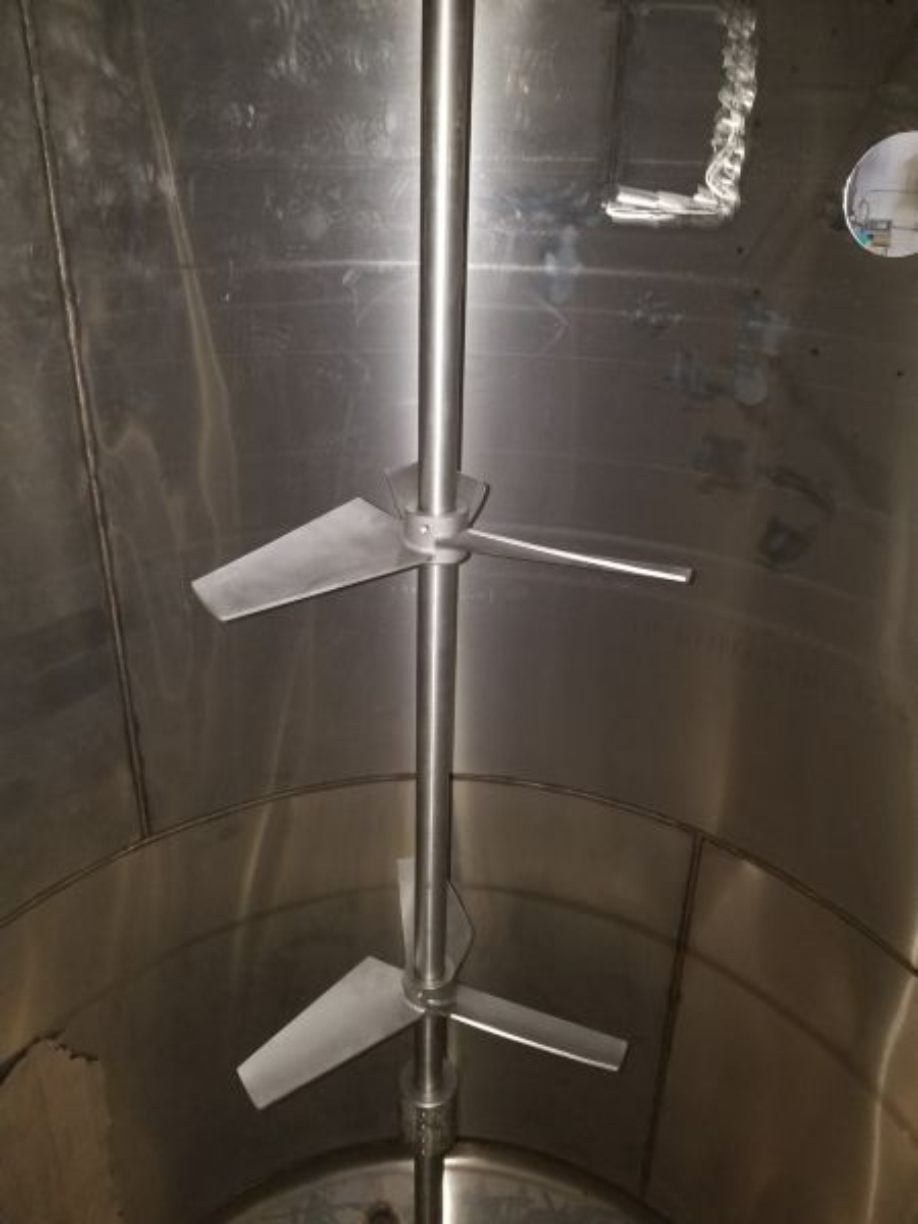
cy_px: 612
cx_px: 459
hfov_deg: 53.1
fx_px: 919
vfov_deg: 67.3
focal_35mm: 26
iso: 200
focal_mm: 4.3
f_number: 1.7
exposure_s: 1/10
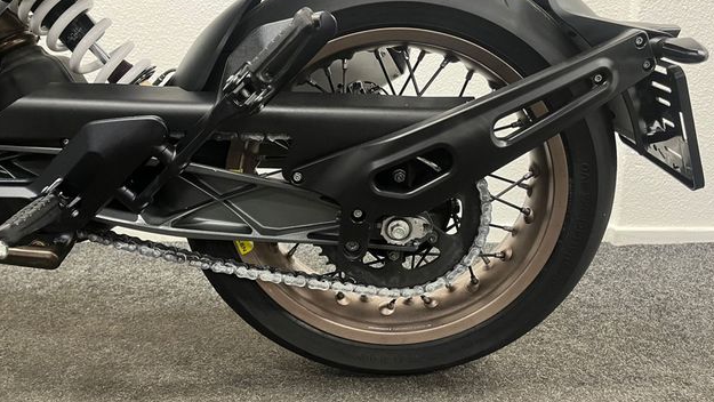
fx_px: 549
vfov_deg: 40.0
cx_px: 361
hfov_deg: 66.0
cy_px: 155
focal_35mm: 29
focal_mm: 5.1
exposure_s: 1/50
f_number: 1.6
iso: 400
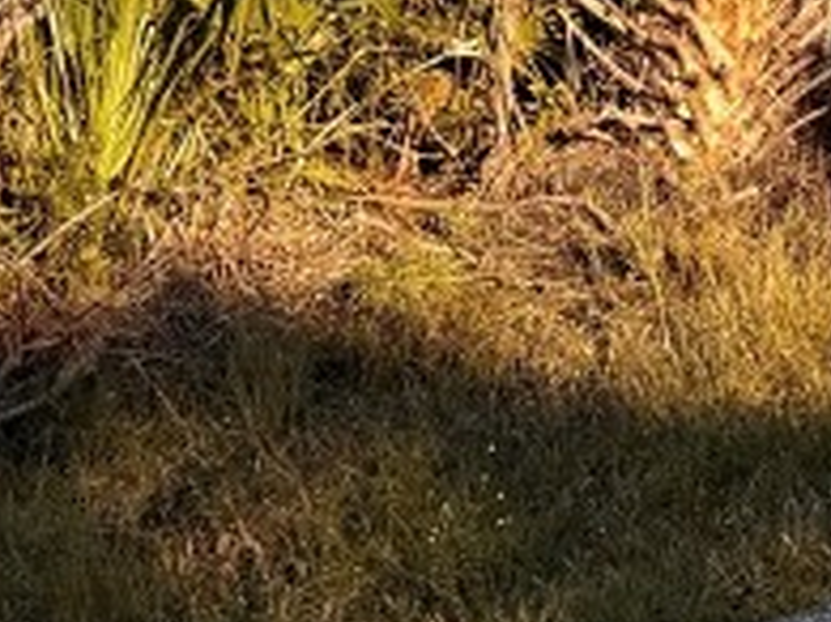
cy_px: -575
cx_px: 1364
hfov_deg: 14.3
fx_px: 3023
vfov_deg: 10.8
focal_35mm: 126
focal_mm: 6.86
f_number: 1.78
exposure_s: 1/2174
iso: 80
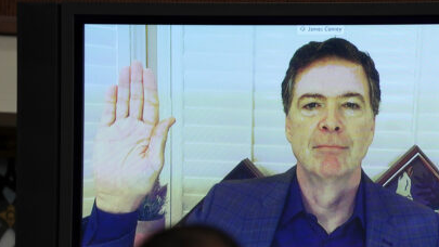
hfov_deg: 6.5
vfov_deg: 3.7
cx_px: 336
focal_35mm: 331
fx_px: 3854
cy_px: 202
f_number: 4
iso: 800
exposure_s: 1/100
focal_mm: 200
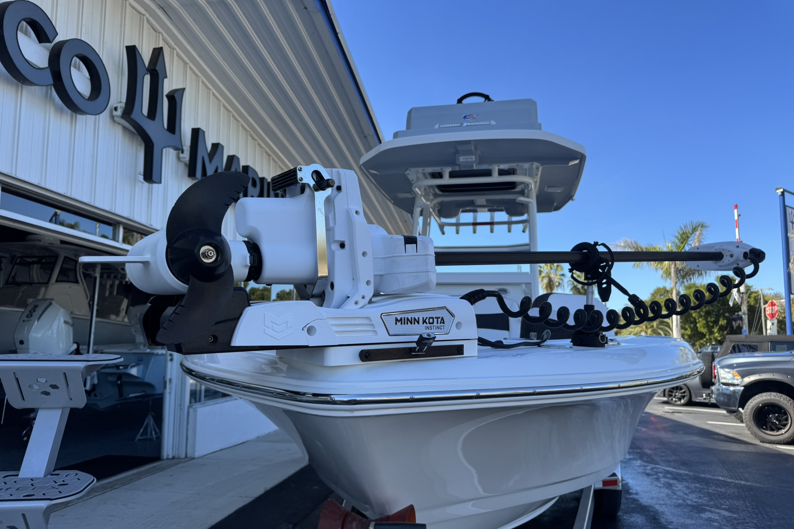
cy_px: 288
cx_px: 397
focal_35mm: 25
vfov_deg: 51.2
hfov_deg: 71.5
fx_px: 551
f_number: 1.78
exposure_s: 1/1869
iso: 80
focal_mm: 6.76
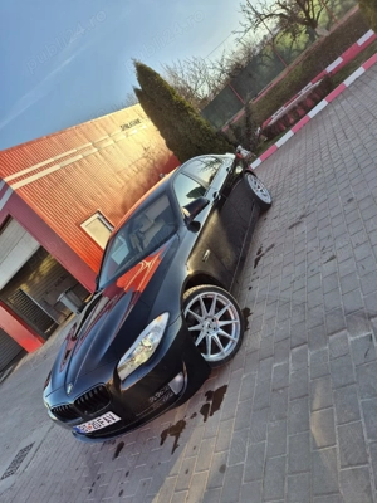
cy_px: 252
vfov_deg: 73.9
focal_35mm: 23
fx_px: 334
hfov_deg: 58.9
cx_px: 188
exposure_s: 1/1111
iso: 25
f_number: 1.8
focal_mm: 5.4
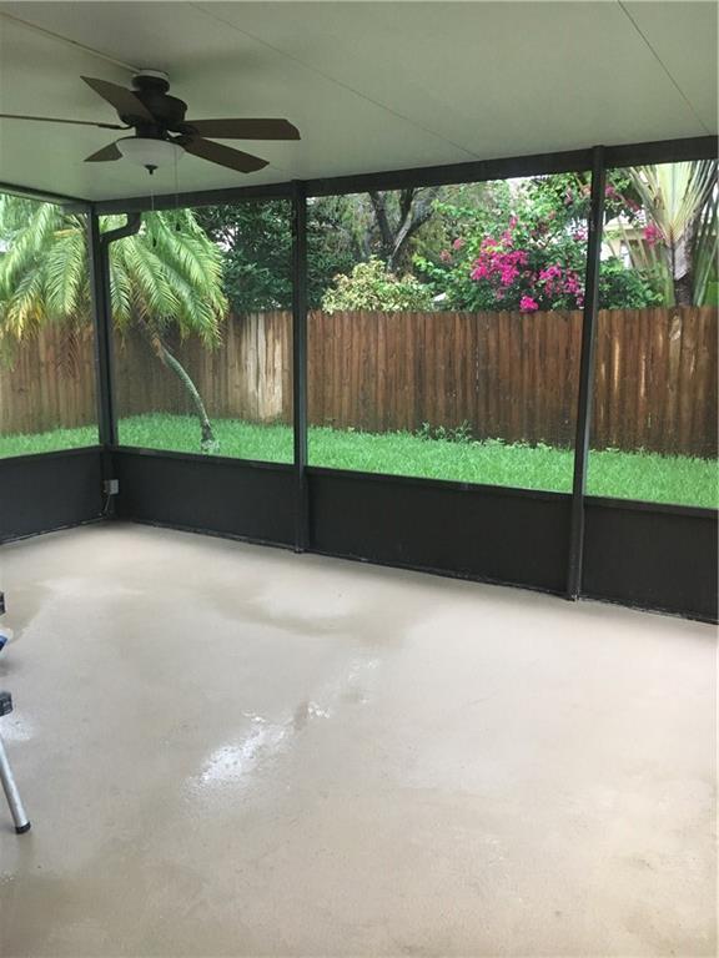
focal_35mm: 29
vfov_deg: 61.7
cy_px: 479
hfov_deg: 48.2
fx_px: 803
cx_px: 360
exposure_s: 1/30
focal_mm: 4.15
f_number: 2.2
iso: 160
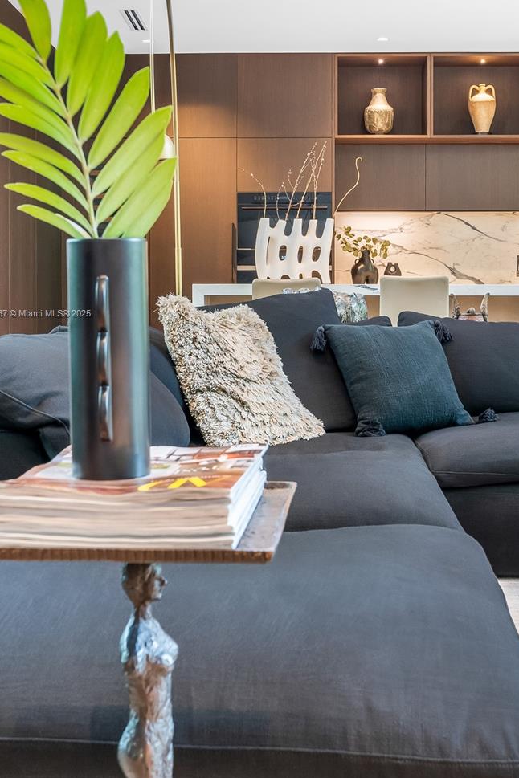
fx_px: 1124
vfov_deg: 38.0
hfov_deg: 26.0
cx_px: 283
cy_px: 314
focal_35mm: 52
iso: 400
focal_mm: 28
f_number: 8
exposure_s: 1/2
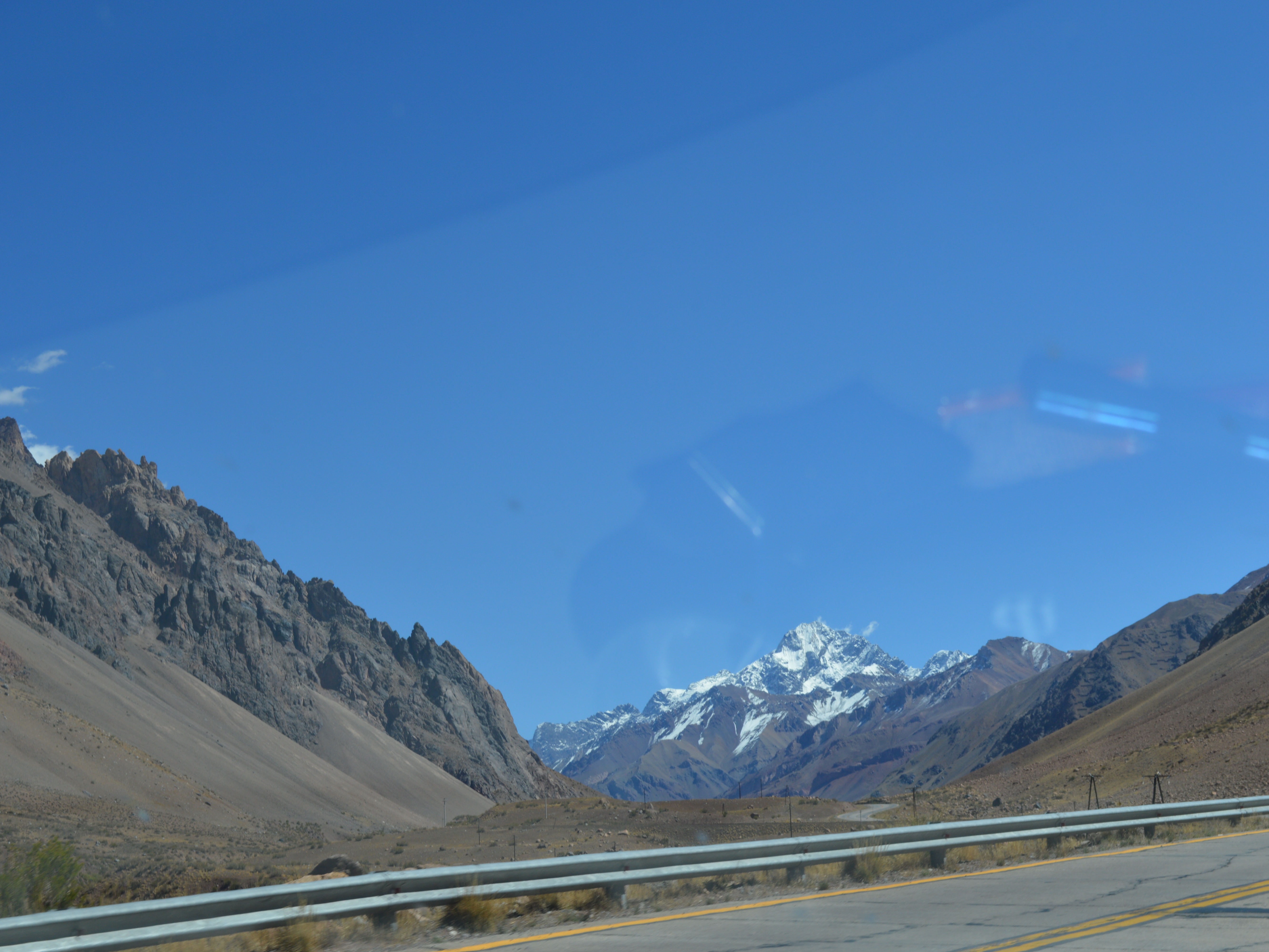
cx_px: 565
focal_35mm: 62
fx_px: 2273
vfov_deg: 23.7
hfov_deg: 31.2
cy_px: 476
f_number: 8
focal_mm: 38
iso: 100
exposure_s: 1/250
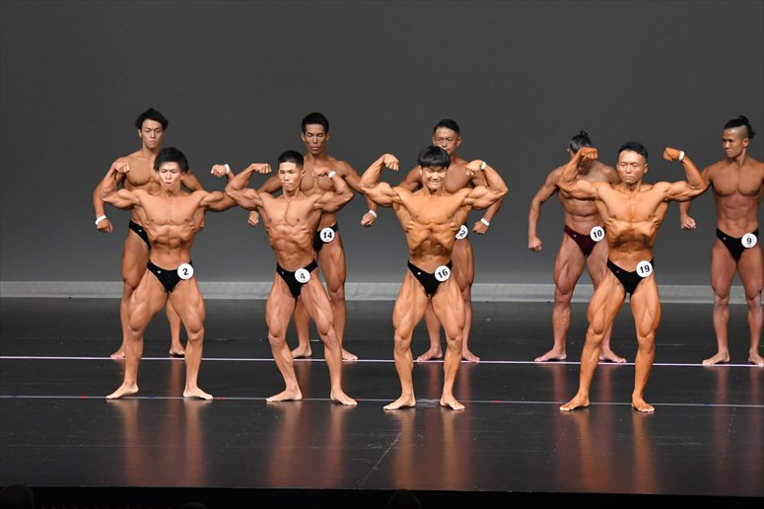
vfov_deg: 6.8
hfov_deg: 10.2
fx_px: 4285
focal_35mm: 202
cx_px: 382
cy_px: 254
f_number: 5.6
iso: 4000
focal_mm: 135
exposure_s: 1/400
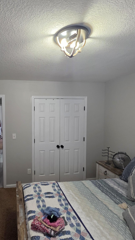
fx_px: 121
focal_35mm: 19
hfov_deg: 54.9
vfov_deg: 89.6
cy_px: 120
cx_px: 30
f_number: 1.9
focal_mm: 2.2
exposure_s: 1/60
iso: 250
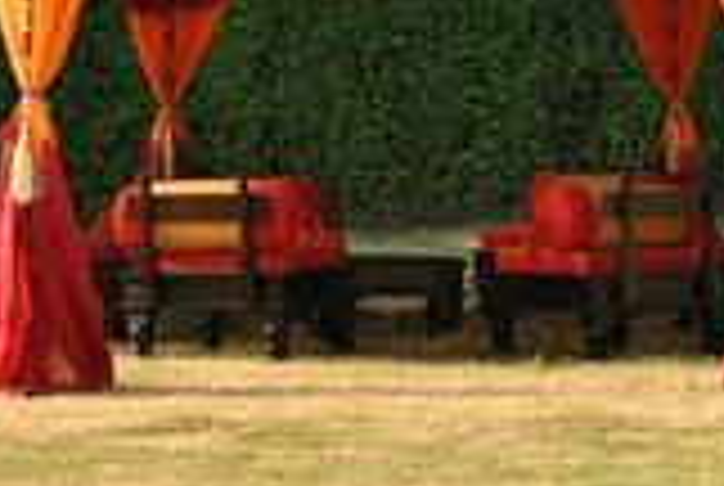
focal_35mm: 177
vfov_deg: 7.7
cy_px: -189
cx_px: 436
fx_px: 3566
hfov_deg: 11.6
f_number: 6.3
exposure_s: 1/160
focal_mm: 38
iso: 100
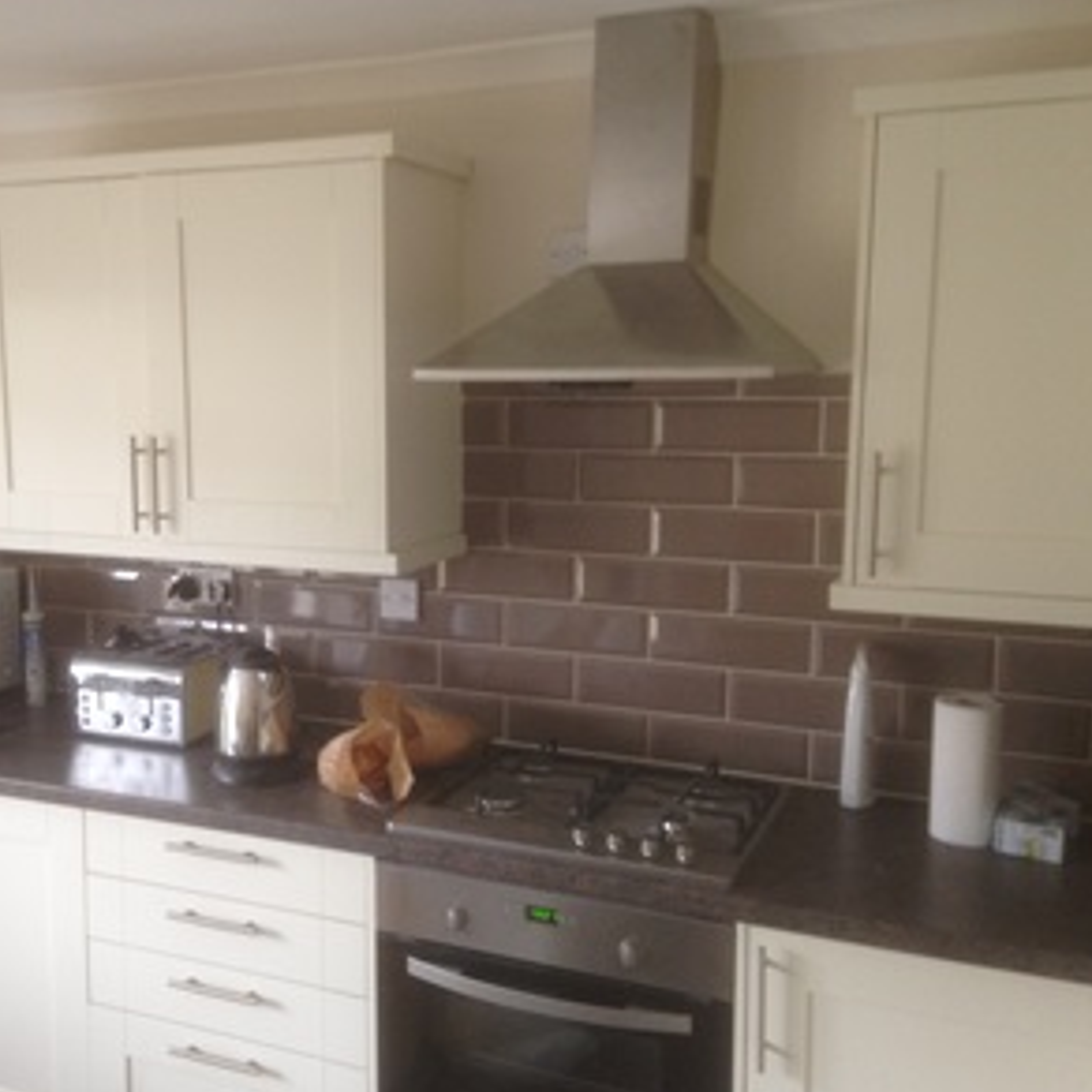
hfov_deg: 41.4
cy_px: 550
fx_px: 1428
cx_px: 385
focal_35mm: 40
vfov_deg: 41.9
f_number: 2.4
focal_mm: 4.12
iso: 80
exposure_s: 1/20
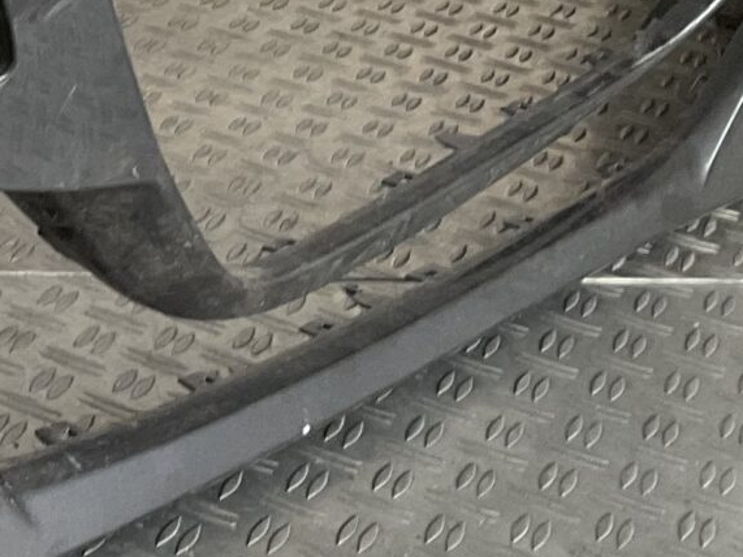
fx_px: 2790
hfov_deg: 13.8
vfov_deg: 11.2
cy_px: -82
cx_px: -523
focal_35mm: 130
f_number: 1.8
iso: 50
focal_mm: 3
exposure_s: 1/50
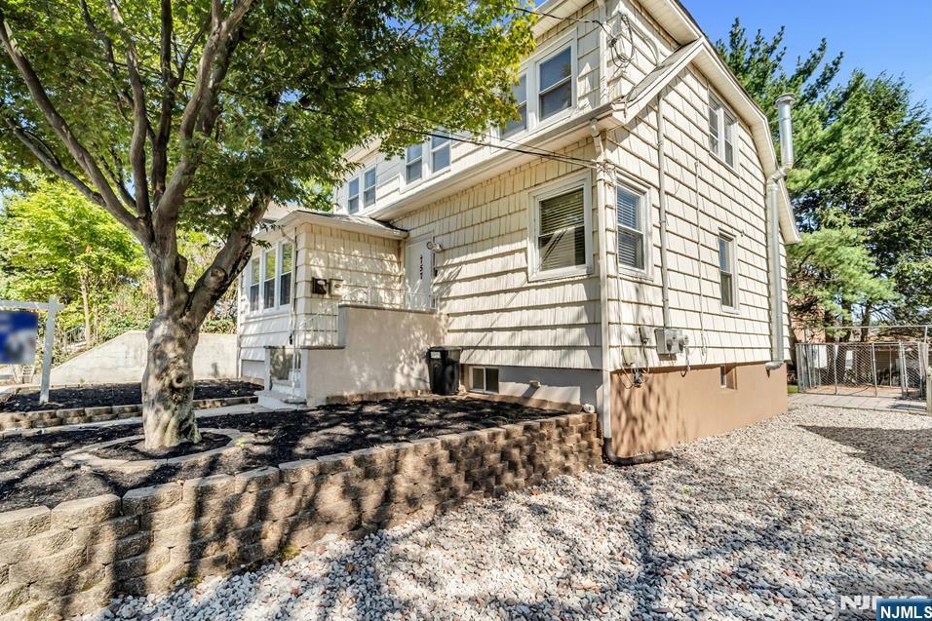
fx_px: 388
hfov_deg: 100.3
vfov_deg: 77.2
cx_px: 436
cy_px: 293
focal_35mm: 15
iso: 640
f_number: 11
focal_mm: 14
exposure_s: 1/640
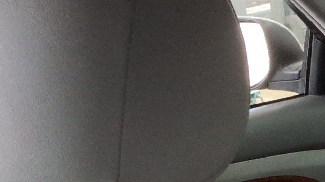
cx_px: 500
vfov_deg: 11.4
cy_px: 119
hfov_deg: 17.8
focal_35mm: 106
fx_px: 913
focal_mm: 2.91
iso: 40
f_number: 1.9
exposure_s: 1/60
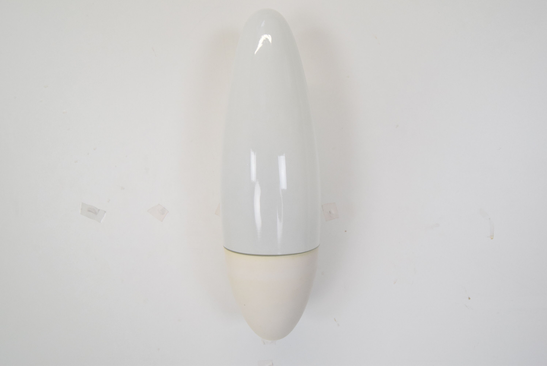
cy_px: 183
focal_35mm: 30
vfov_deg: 43.7
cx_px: 274
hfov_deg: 61.9
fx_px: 456
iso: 1600
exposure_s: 1/250
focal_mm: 20
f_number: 8
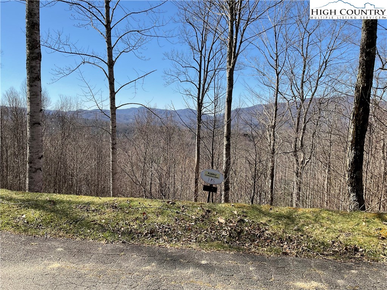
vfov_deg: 48.2
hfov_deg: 61.7
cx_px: 194
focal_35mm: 29
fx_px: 324
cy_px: 145
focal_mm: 3
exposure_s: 1/1377
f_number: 1.8
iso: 16
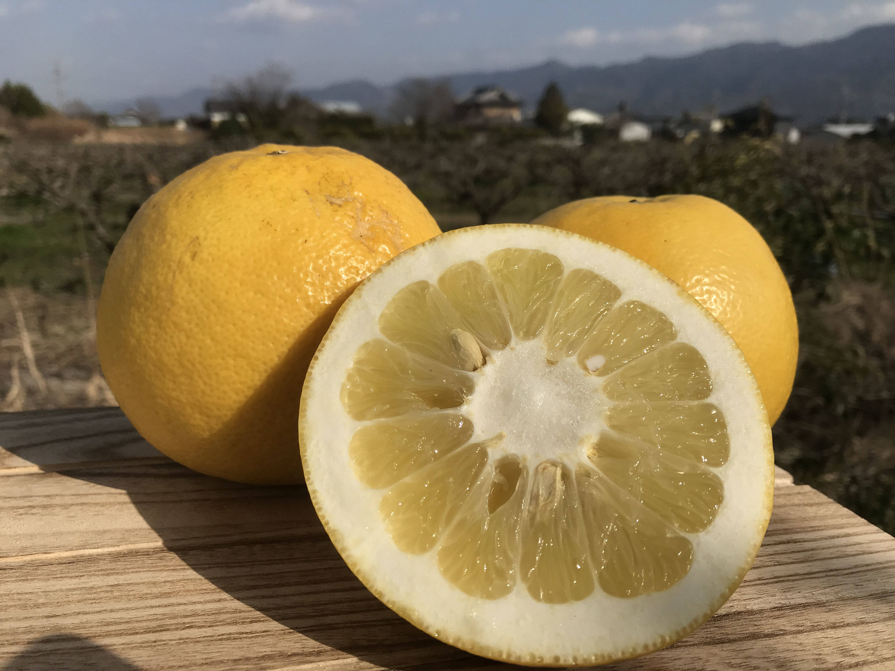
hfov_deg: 63.4
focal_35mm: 28
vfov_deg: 49.7
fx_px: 724
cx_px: 448
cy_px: 336
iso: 20
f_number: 1.8
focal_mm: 3.99
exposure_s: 1/5650
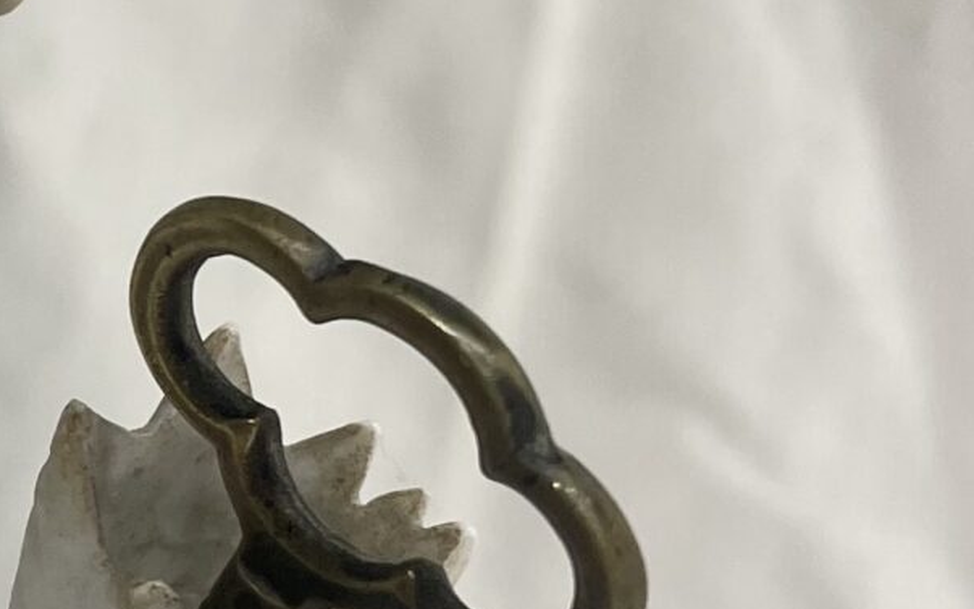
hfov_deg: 16.3
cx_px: -473
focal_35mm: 117
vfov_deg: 11.2
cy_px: 284
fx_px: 3106
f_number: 1.6
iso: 50
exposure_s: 1/447
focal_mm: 4.2
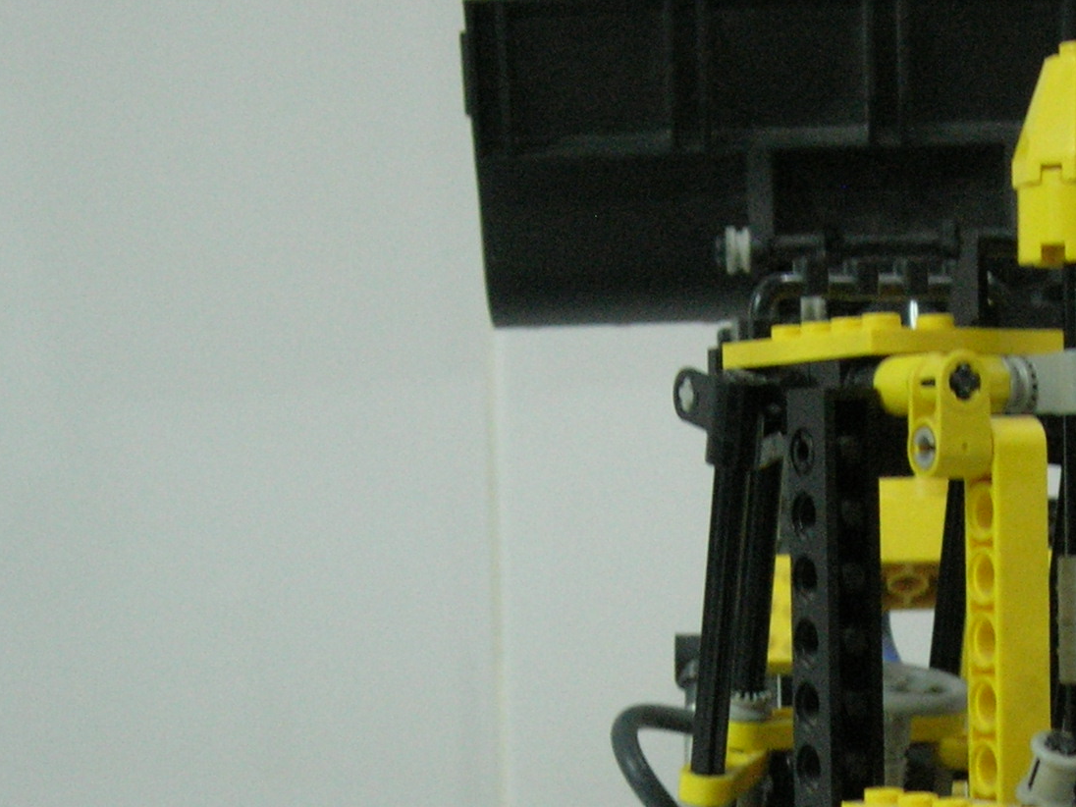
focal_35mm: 97
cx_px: 891
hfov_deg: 20.0
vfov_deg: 14.9
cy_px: 850
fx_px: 3015
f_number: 2.9
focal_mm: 8.5
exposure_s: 1/27.7
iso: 200
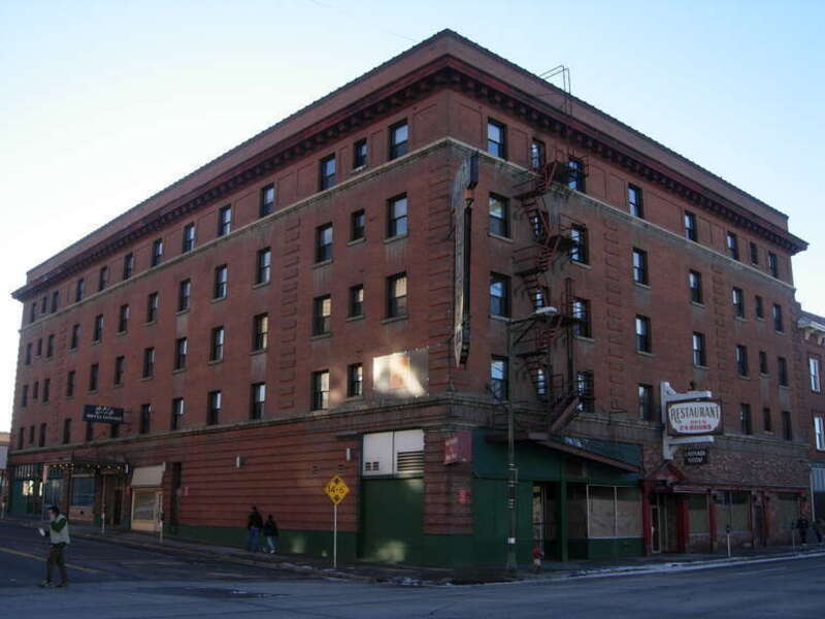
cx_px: 412
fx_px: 858
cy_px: 310
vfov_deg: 39.7
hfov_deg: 51.4
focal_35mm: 36
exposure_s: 1/166
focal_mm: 7.5
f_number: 4.3
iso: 50
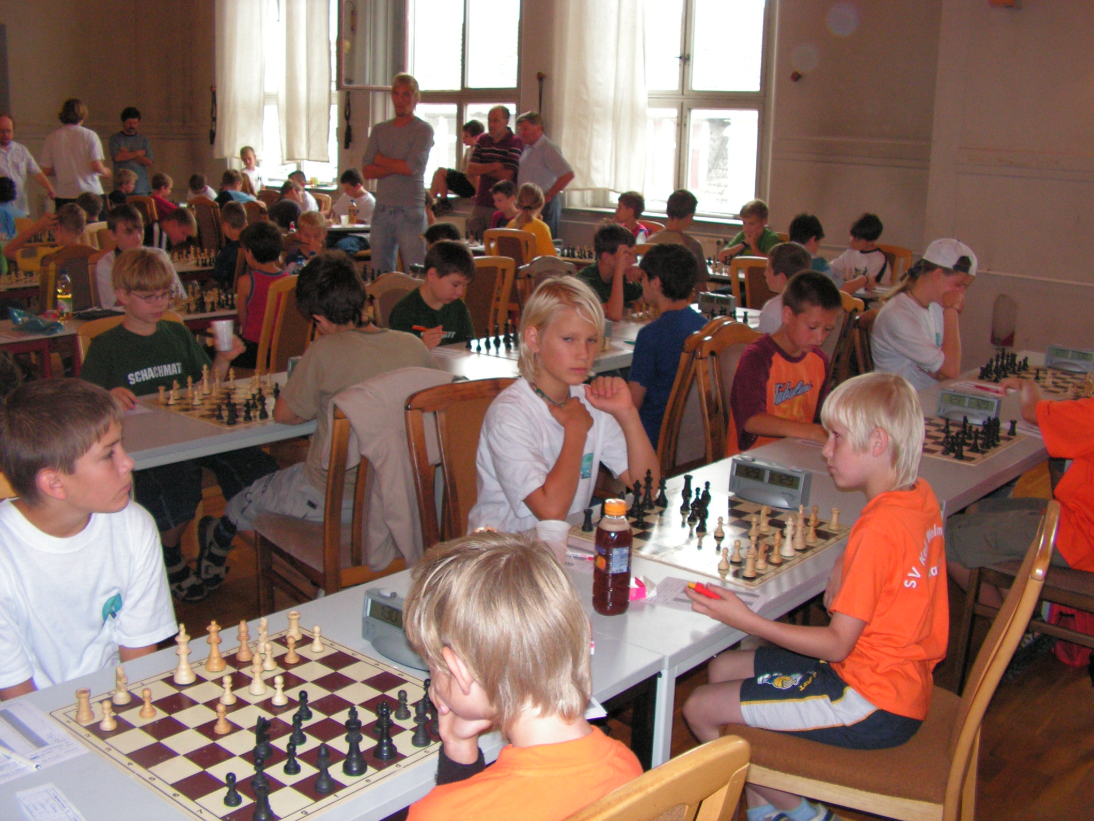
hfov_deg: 51.4
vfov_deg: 39.7
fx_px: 1138
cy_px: 410
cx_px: 547
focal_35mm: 36
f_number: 3.2
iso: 200
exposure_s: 1/40
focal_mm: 6
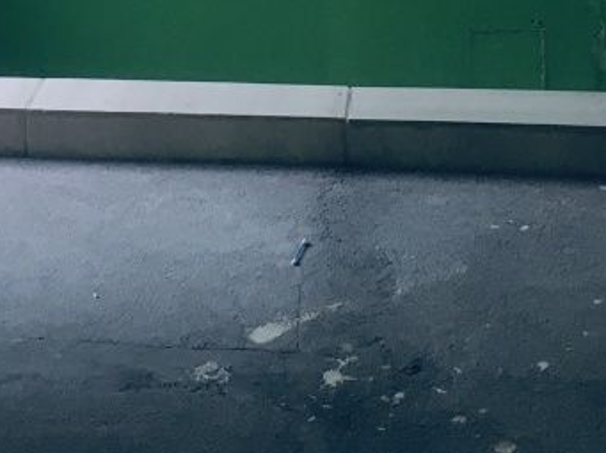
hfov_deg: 18.0
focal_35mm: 109
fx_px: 1906
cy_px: -316
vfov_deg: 12.6
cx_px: 190
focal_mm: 4.15
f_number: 2.2
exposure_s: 1/30
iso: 50
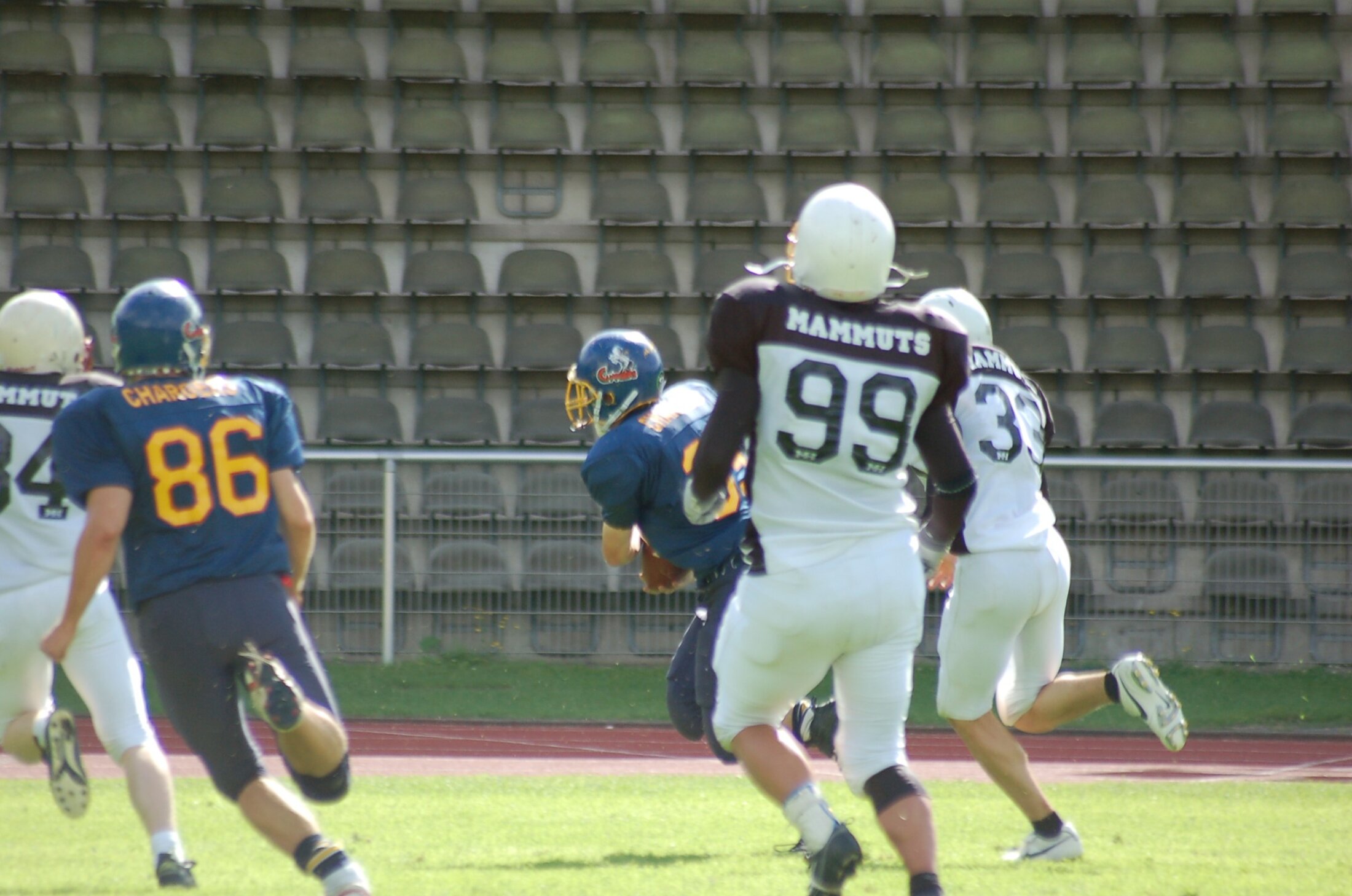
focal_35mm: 450
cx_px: 676
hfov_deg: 4.6
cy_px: 448
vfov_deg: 3.0
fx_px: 16868
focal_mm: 300
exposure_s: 1/640
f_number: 5.6
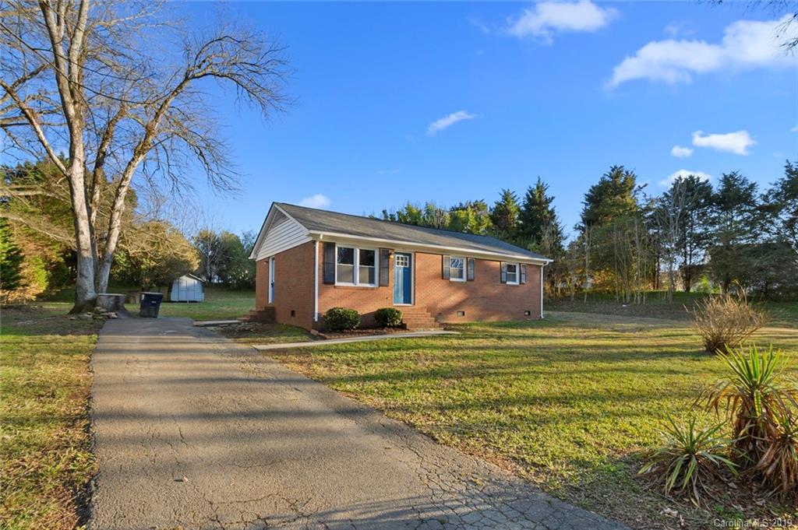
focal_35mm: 15
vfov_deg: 77.2
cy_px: 265
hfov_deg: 100.4
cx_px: 399
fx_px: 332
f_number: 13
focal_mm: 10
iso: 320
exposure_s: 1/20
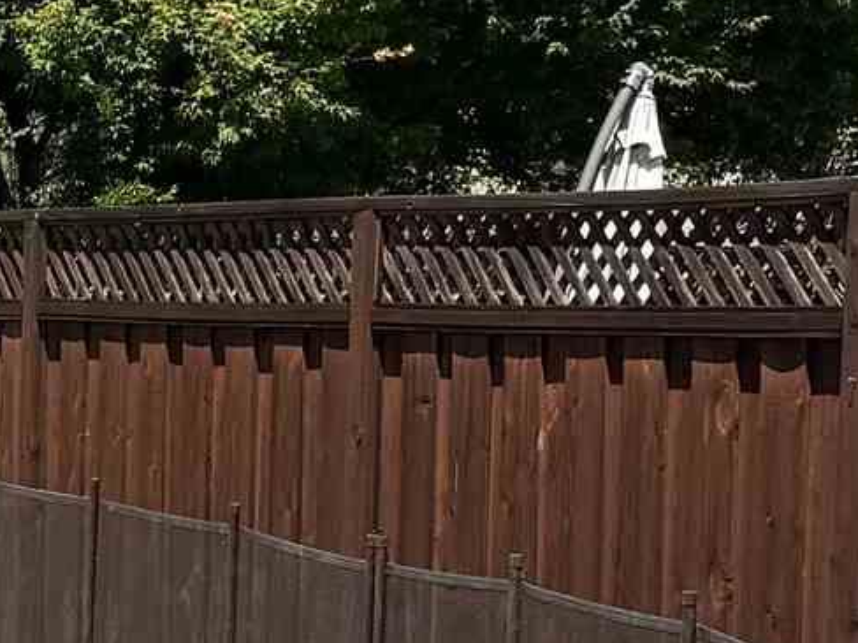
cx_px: -387
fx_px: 3743
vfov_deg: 9.7
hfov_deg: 12.5
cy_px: 661
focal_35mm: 151
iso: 80
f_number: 1.78
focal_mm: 6.76
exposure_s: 1/4950
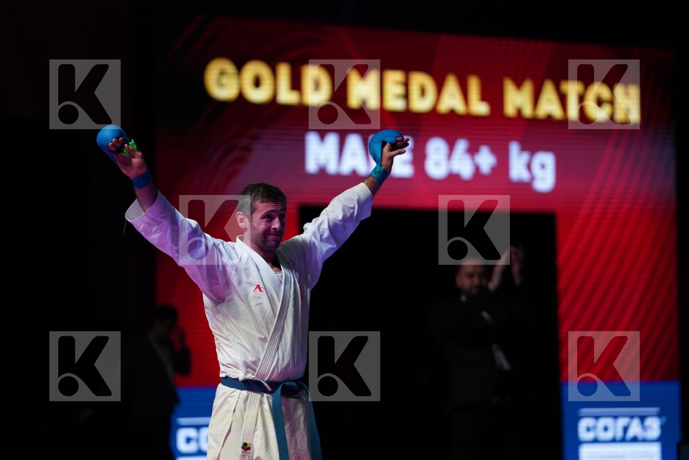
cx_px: 344
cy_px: 230
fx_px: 3272
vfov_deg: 8.0
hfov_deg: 12.0
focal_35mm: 171
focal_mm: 171
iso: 2000
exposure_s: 1/1000
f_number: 2.8
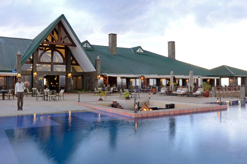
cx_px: 111
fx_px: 212
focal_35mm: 31
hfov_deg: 60.3
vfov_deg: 42.1
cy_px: 71
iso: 200
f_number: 11
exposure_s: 1.3
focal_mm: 18
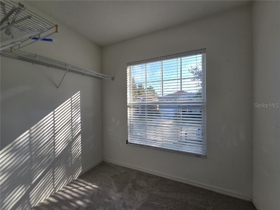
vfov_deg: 89.9
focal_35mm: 13
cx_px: 140
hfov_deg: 106.2
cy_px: 105
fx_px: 105
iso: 50
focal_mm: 2.2
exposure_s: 1/744
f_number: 2.2
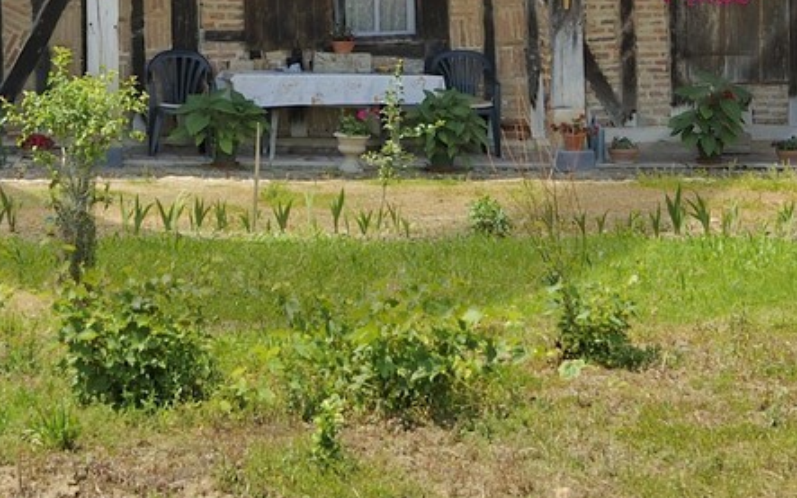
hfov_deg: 11.4
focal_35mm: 184
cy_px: -417
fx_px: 3997
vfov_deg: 6.9
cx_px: 282
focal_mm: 50
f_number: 9
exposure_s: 1/160
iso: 200
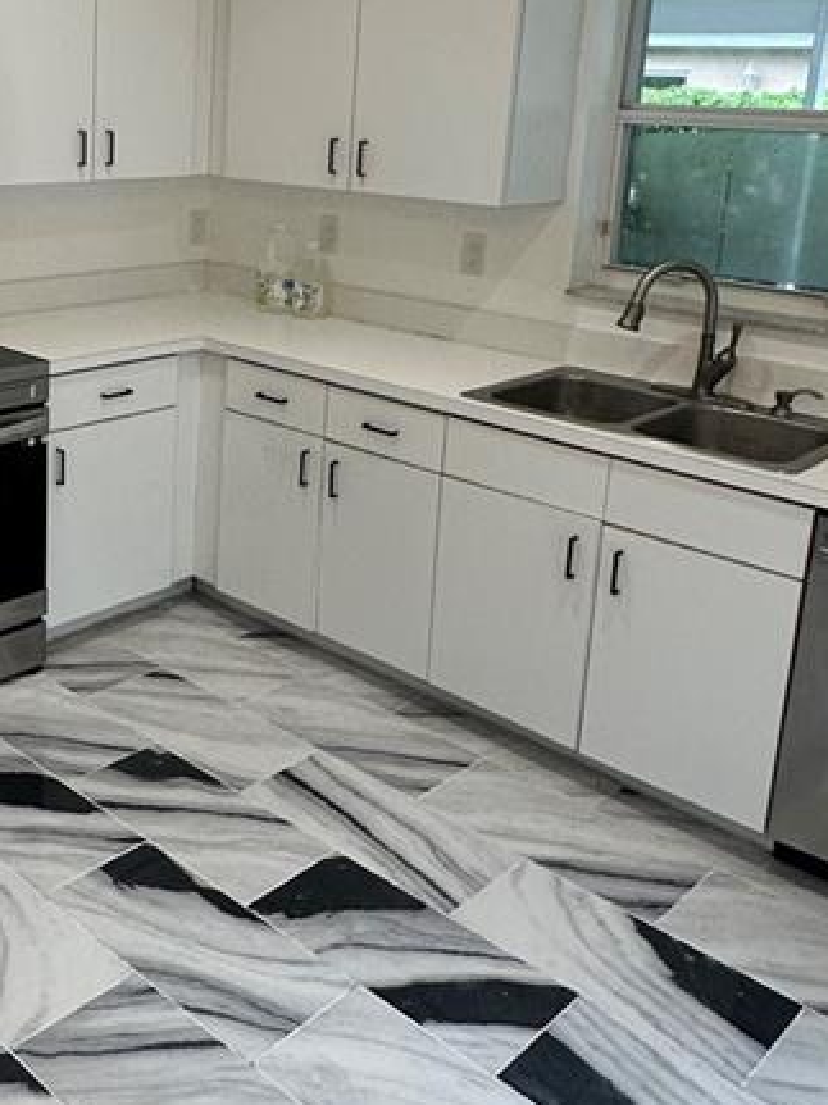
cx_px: 164
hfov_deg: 35.6
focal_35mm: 39
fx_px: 1244
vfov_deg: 47.2
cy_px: 382
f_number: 2.2
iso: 200
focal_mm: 2.22
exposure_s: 1/120
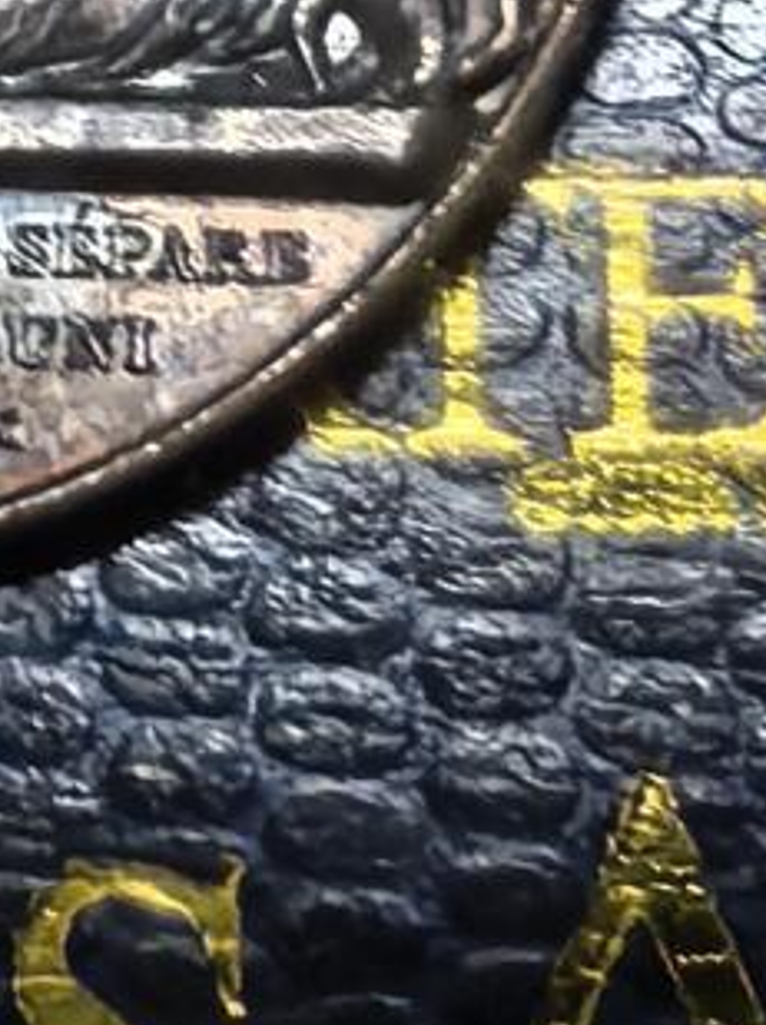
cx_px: -418
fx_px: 4139
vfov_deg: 13.5
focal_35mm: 140
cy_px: -375
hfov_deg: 10.2
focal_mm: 1.68
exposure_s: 1/25
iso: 320
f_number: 2.2
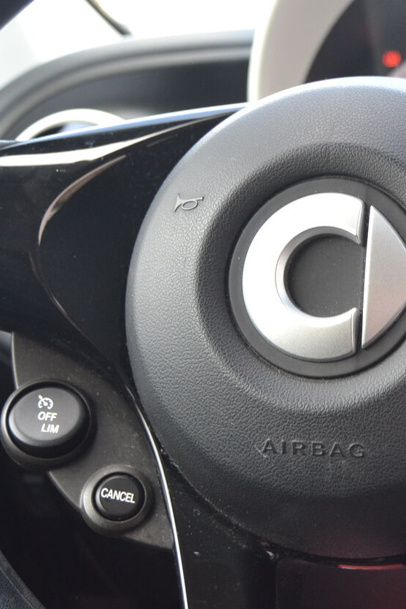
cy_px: 268
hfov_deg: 21.2
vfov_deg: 32.4
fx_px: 1049
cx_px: 398
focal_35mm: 62
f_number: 4
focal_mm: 18
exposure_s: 1/60
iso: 400
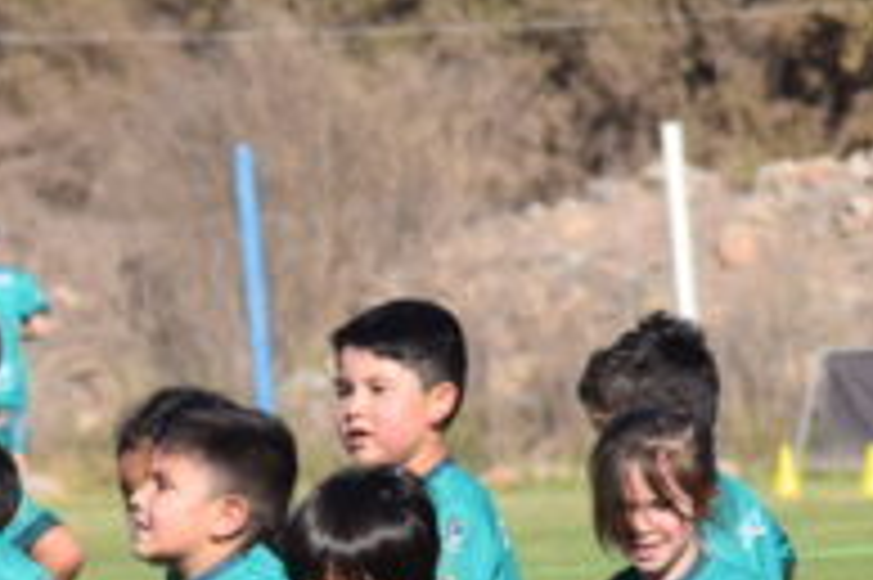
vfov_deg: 2.1
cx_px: -324
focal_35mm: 654
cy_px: 670
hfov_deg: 3.1
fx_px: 15846
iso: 400
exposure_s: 1/2000
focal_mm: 110
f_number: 8
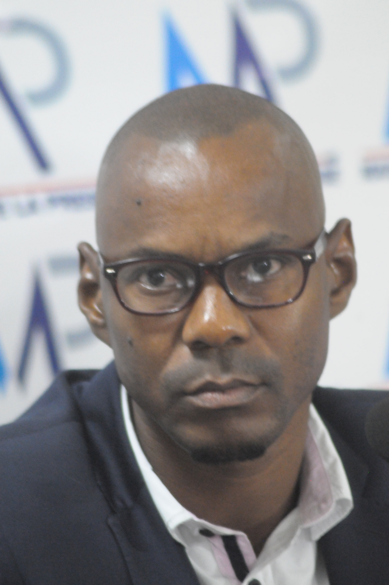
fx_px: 7312
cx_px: 194
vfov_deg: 4.6
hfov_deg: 3.0
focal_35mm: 450
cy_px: 292
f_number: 5.6
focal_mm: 300
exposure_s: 1/60
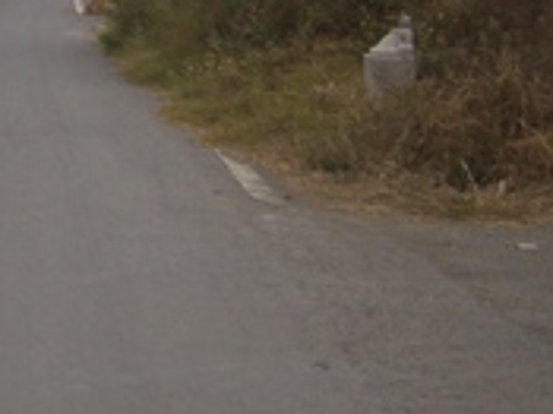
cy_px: 9
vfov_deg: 12.2
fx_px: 1916
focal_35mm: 120
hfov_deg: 15.7
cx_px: -142
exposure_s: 1/320
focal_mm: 5.8
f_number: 2.6
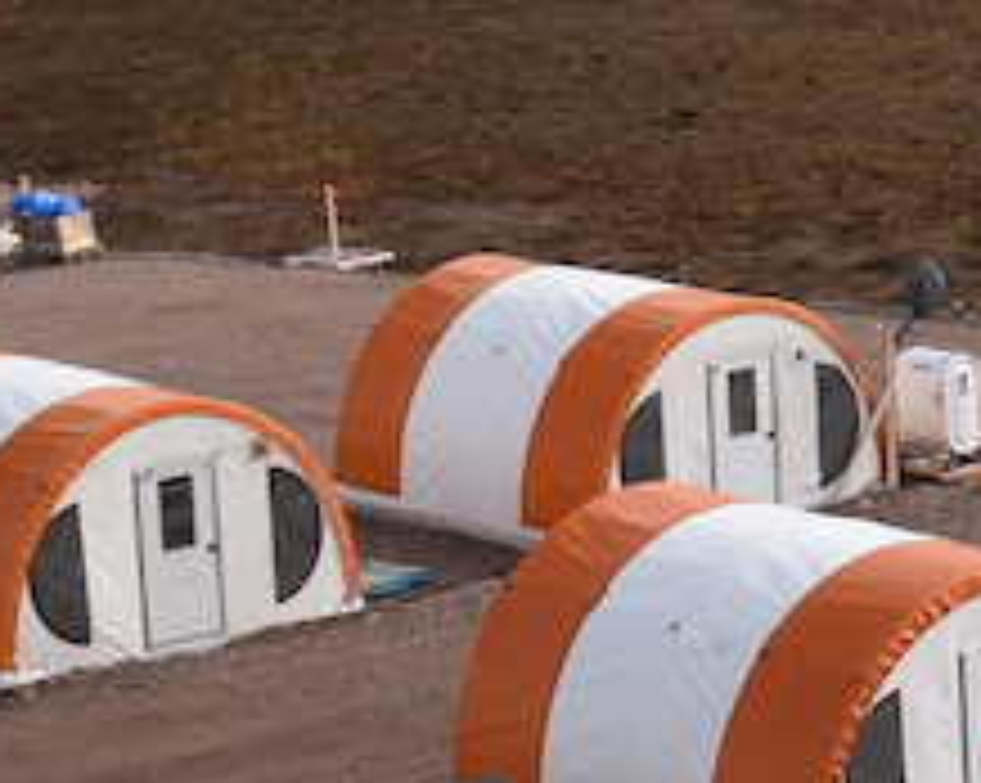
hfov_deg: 11.8
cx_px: 1516
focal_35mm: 155
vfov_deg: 9.9
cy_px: 594
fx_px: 4496
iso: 160
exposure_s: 1/500
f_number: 8
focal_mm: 16
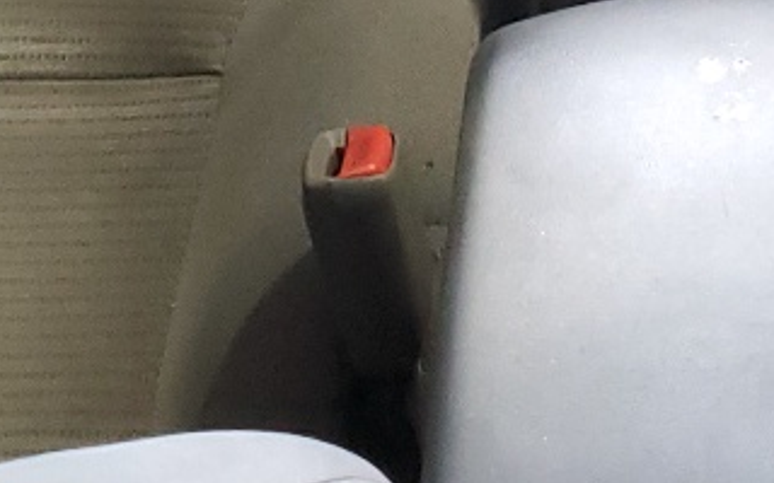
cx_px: 547
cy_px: -575
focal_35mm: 138
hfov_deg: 15.1
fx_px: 2911
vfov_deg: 8.8
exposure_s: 1/30
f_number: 1.5
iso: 310
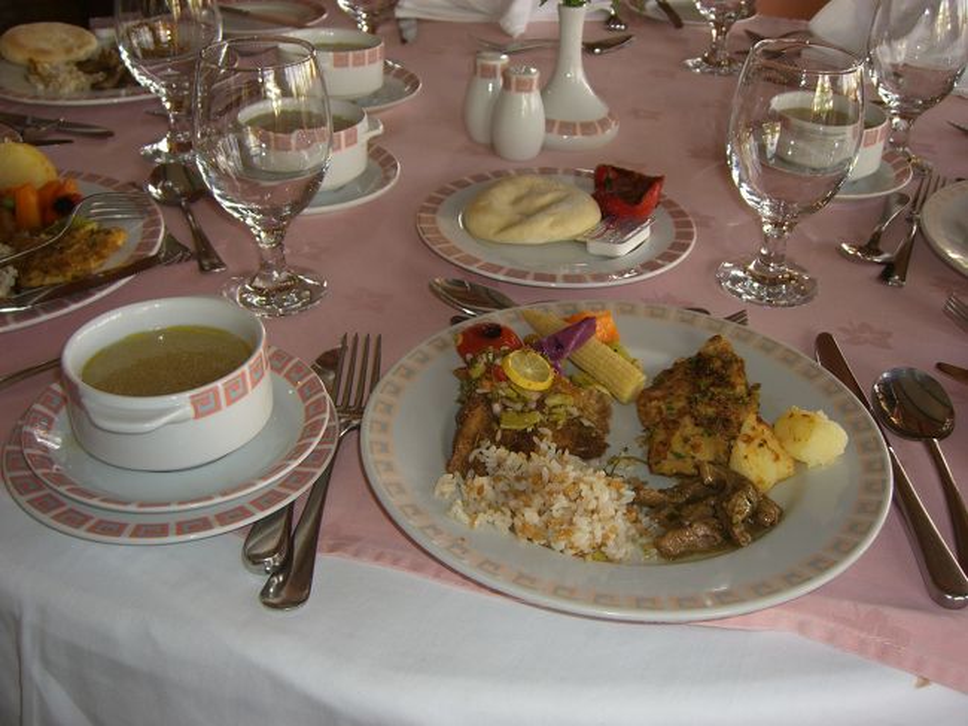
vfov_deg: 37.7
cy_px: 363
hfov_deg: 49.0
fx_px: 1062
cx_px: 484
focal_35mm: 38
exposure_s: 1/30
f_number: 2.8
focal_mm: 7.9
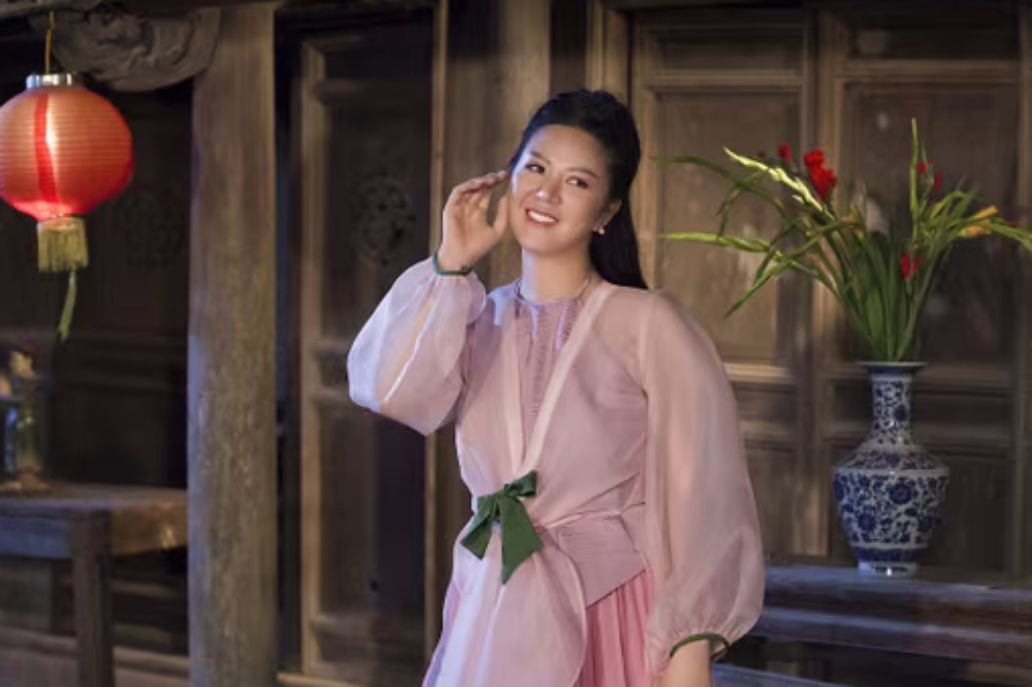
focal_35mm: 91
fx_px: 2607
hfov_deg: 22.4
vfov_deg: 15.0
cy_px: 392
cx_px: 563
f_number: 2.8
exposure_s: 1/100
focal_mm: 70
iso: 3200
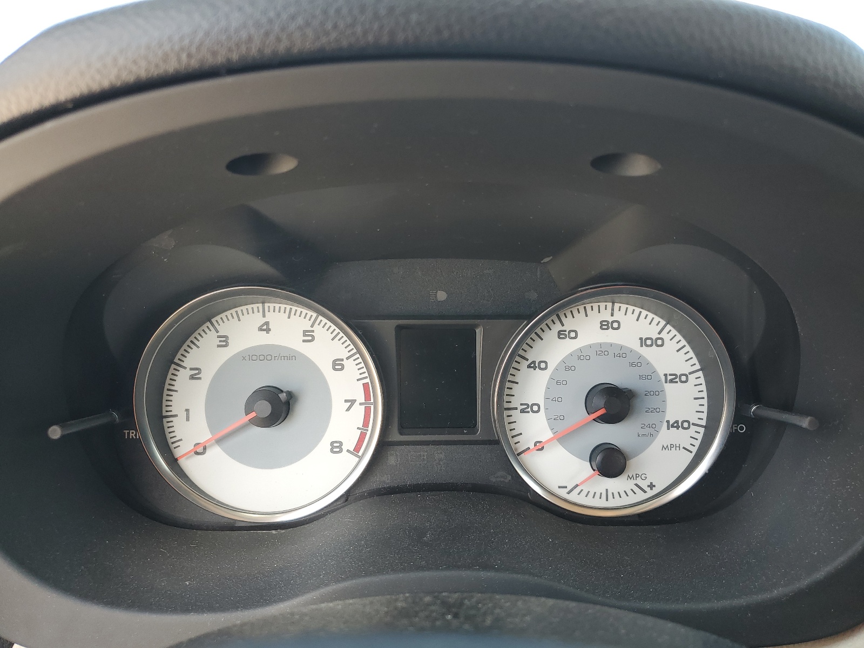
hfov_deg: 67.3
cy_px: 324
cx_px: 432
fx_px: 649
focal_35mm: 26
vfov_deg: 53.1
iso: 50
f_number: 1.5
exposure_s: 1/141
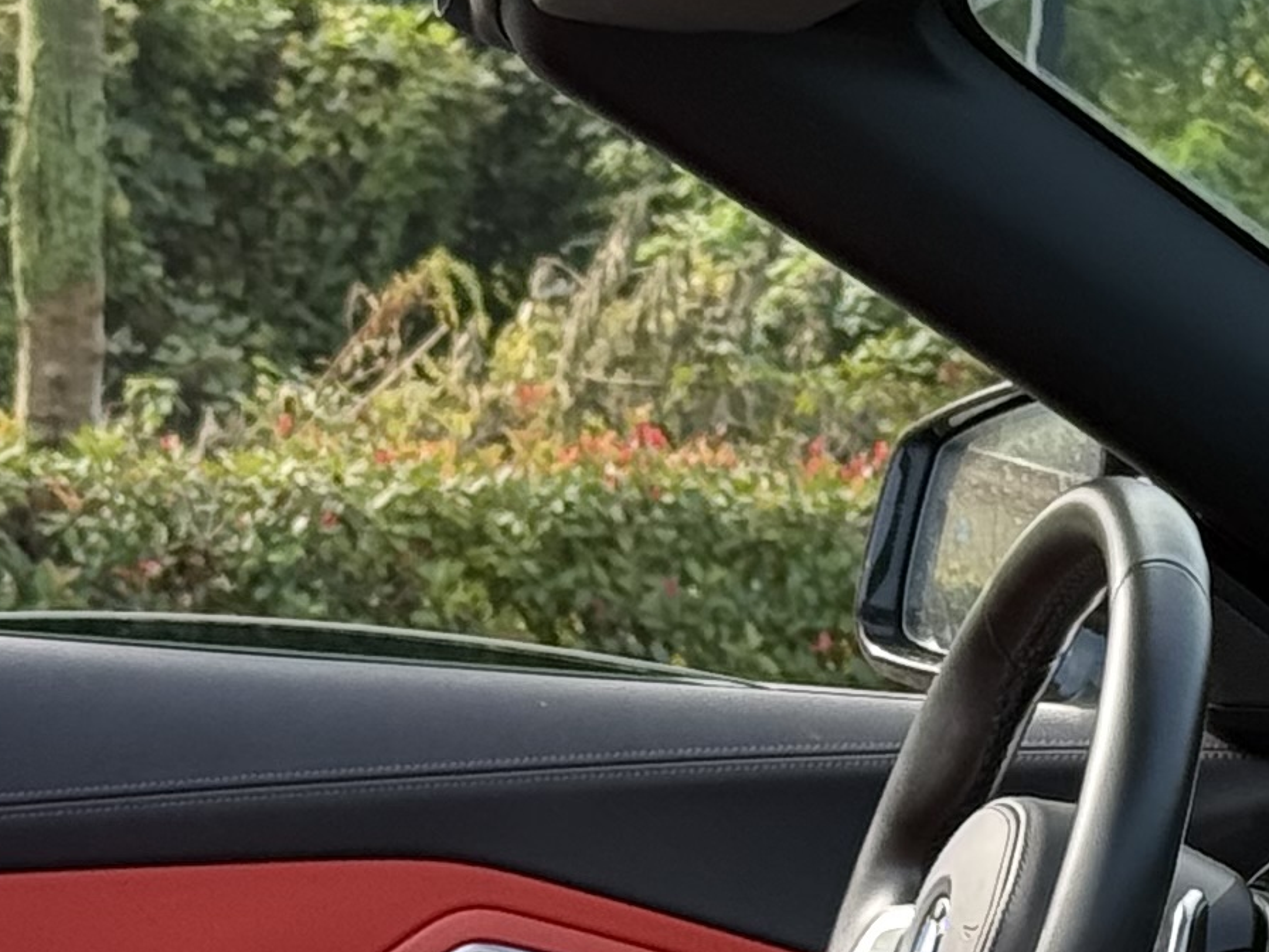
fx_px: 7918
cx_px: 976
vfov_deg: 6.8
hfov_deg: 9.1
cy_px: 1200
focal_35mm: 216
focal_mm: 6.76
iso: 80
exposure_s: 1/538
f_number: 1.78
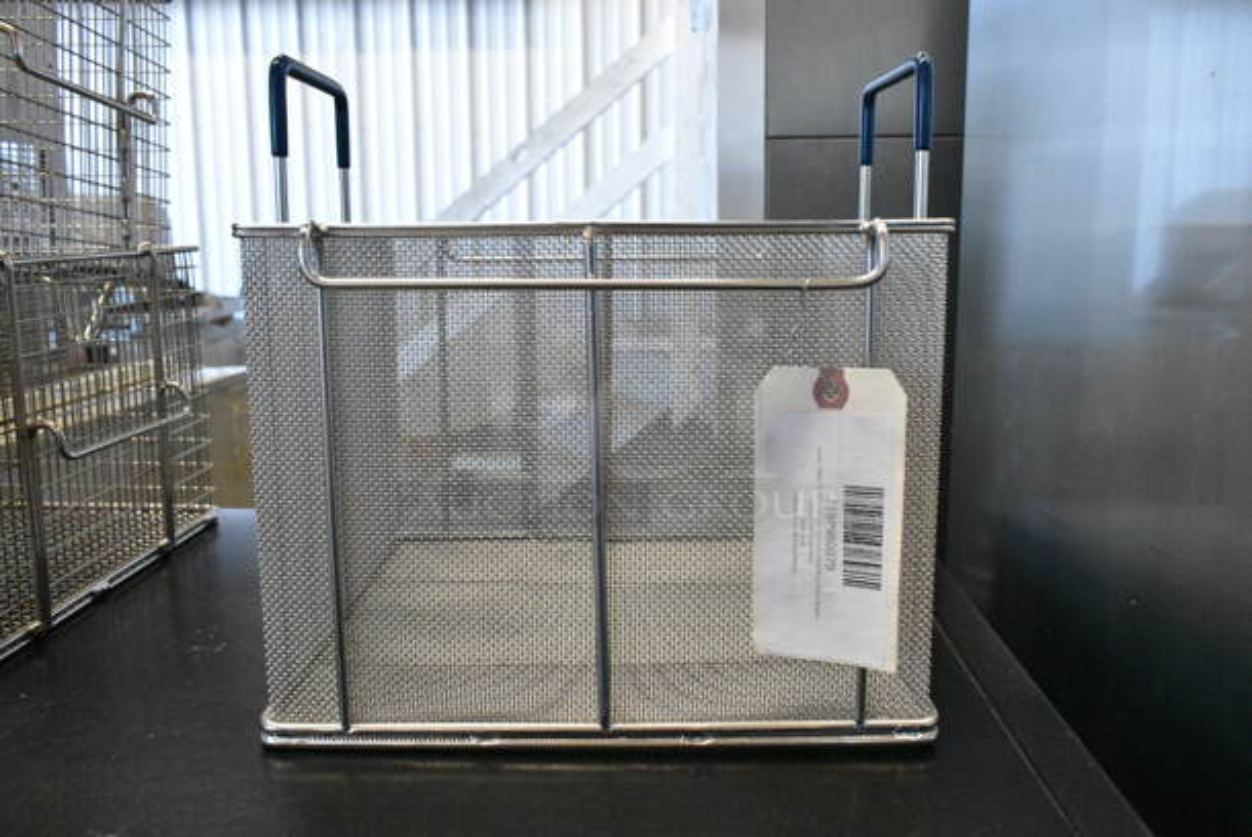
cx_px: 626
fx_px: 1097
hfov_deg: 59.4
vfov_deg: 41.8
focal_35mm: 32
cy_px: 418
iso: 6400
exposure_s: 1/200
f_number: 7.1
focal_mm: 21
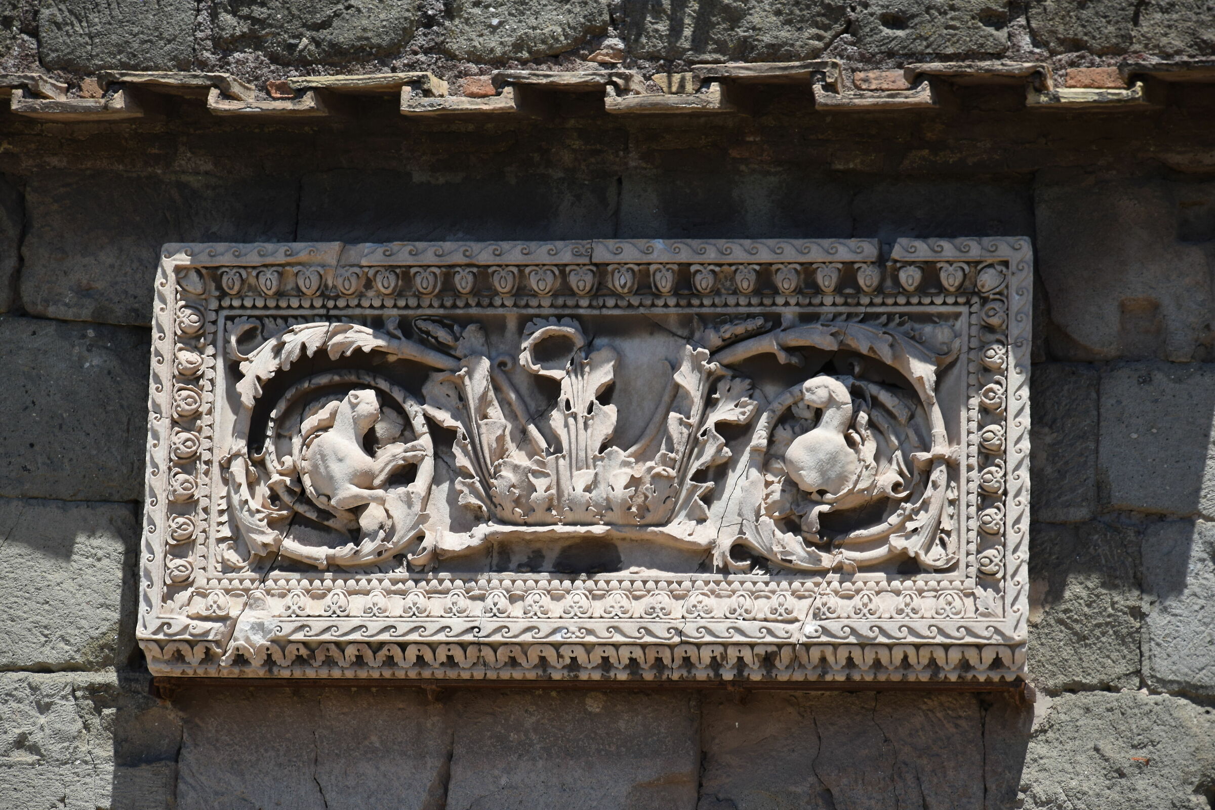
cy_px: 405
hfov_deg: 13.0
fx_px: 5315
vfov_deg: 8.7
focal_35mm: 158
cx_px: 608
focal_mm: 105
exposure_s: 1/250
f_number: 8
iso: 220
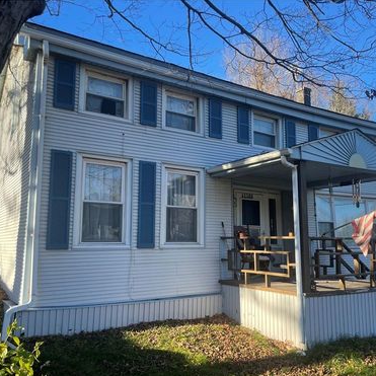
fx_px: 381
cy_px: 189
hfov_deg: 52.3
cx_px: 216
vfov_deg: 52.5
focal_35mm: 31
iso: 32
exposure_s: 1/895
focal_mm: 4.2
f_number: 1.6
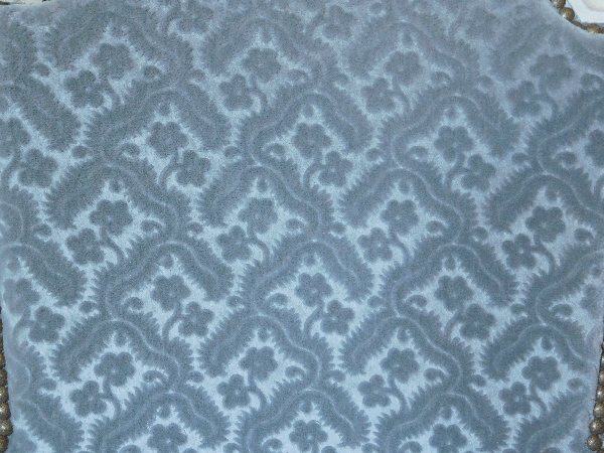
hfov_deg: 52.6
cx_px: 302
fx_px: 611
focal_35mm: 35
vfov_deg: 40.7
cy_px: 226
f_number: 3.8
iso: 400
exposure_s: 1/15
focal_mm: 6.2
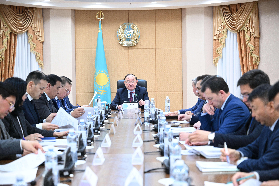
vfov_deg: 19.5
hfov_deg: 28.8
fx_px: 542
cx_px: 140
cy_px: 93
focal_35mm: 70
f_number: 3.5
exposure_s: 1/160
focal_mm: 70
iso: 2500
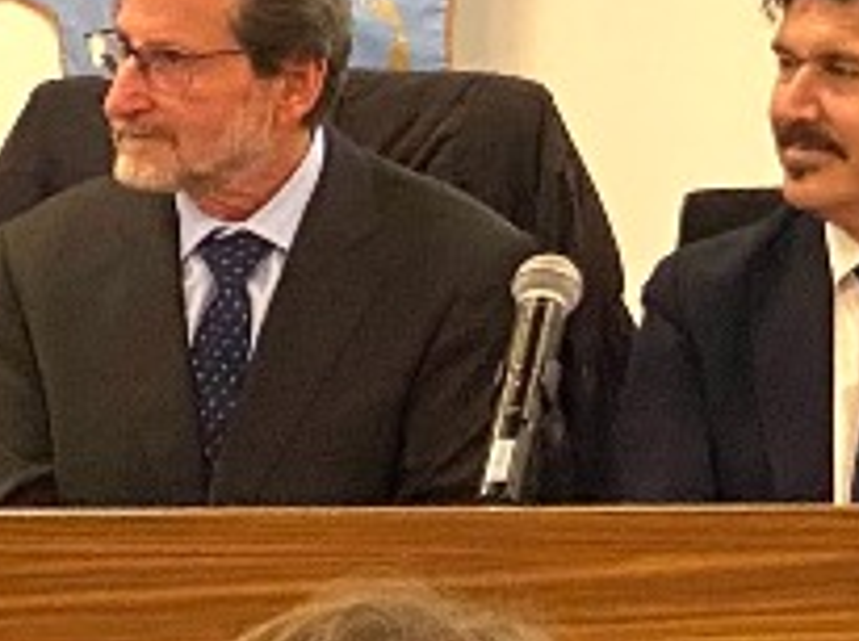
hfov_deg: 6.1
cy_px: -285
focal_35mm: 305
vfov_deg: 4.8
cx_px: 2313
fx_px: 7555
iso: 100
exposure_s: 1/120
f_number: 2
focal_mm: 6
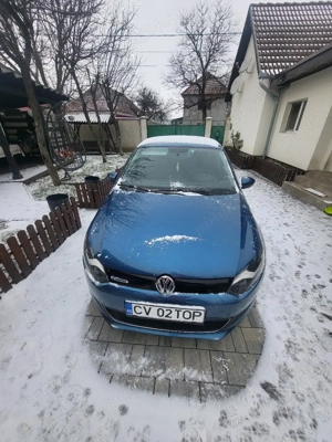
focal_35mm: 13
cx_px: 166
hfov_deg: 89.9
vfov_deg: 106.2
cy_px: 221
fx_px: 166
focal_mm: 1.74
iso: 32
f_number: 2.2
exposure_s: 1/312
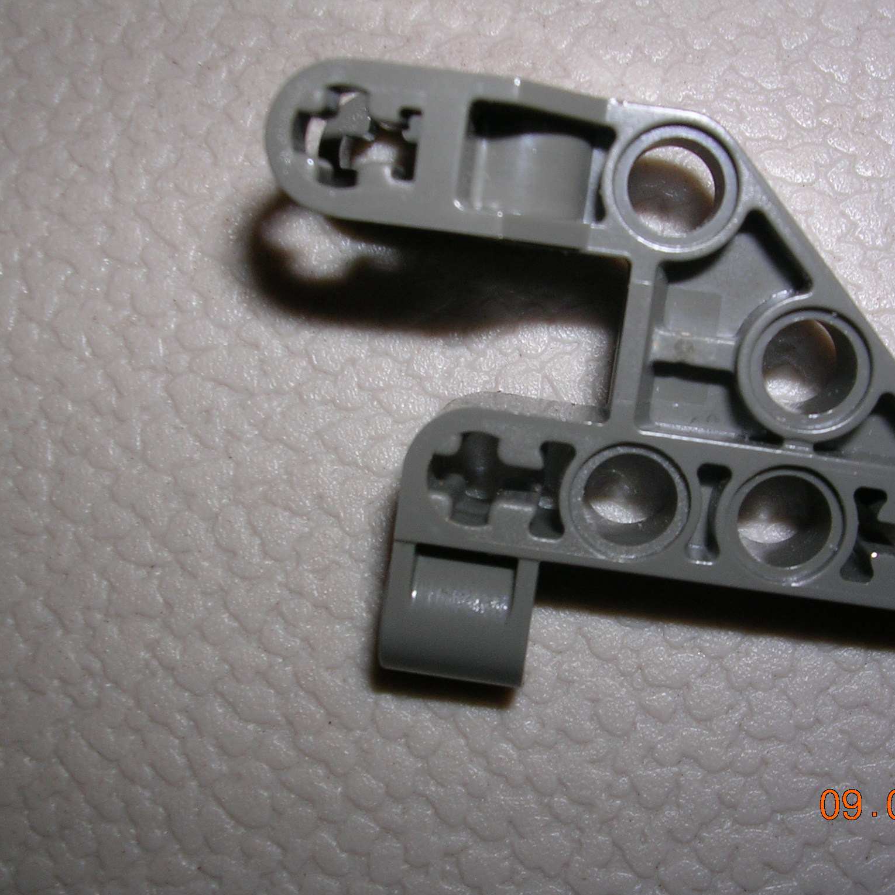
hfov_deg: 37.4
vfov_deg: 37.6
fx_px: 1316
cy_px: 449
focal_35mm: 45
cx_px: 524
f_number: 5.6
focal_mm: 5.8
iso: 50
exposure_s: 1/60.1
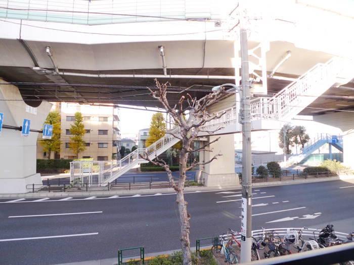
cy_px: 132
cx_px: 177
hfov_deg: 71.6
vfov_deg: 56.8
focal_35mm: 24
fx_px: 245
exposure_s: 1/160
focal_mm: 5.1
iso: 80
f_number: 2.8
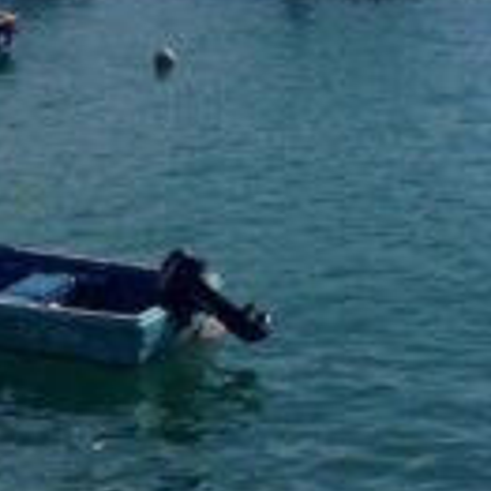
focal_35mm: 171
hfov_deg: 10.1
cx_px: 495
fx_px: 2744
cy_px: -386
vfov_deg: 9.7
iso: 50
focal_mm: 4.12
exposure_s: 1/3012
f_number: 2.4
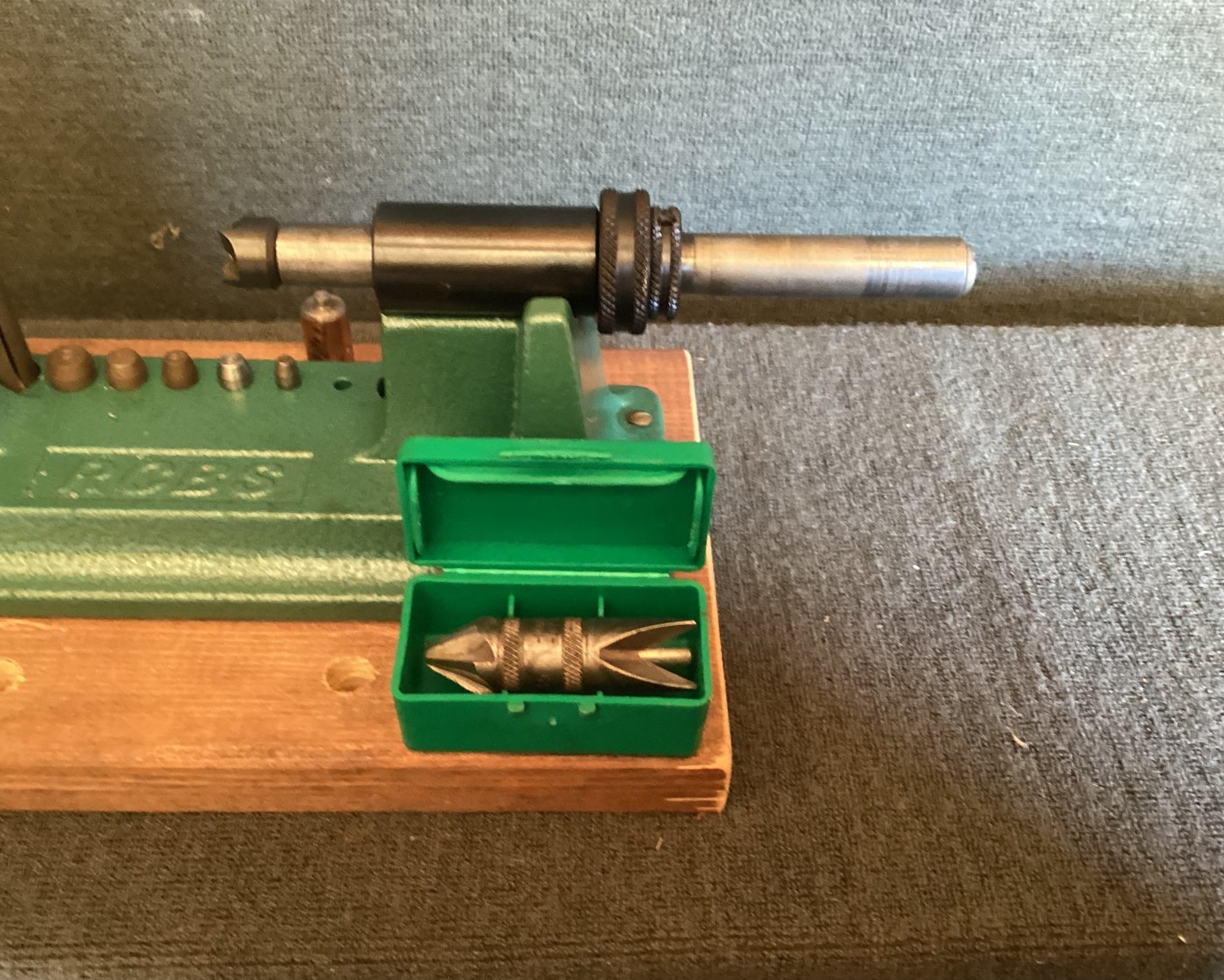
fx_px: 1196
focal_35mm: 33
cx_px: 595
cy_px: 491
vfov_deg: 44.6
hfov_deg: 54.2
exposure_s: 1/33
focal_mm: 3.3
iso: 320
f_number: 2.4
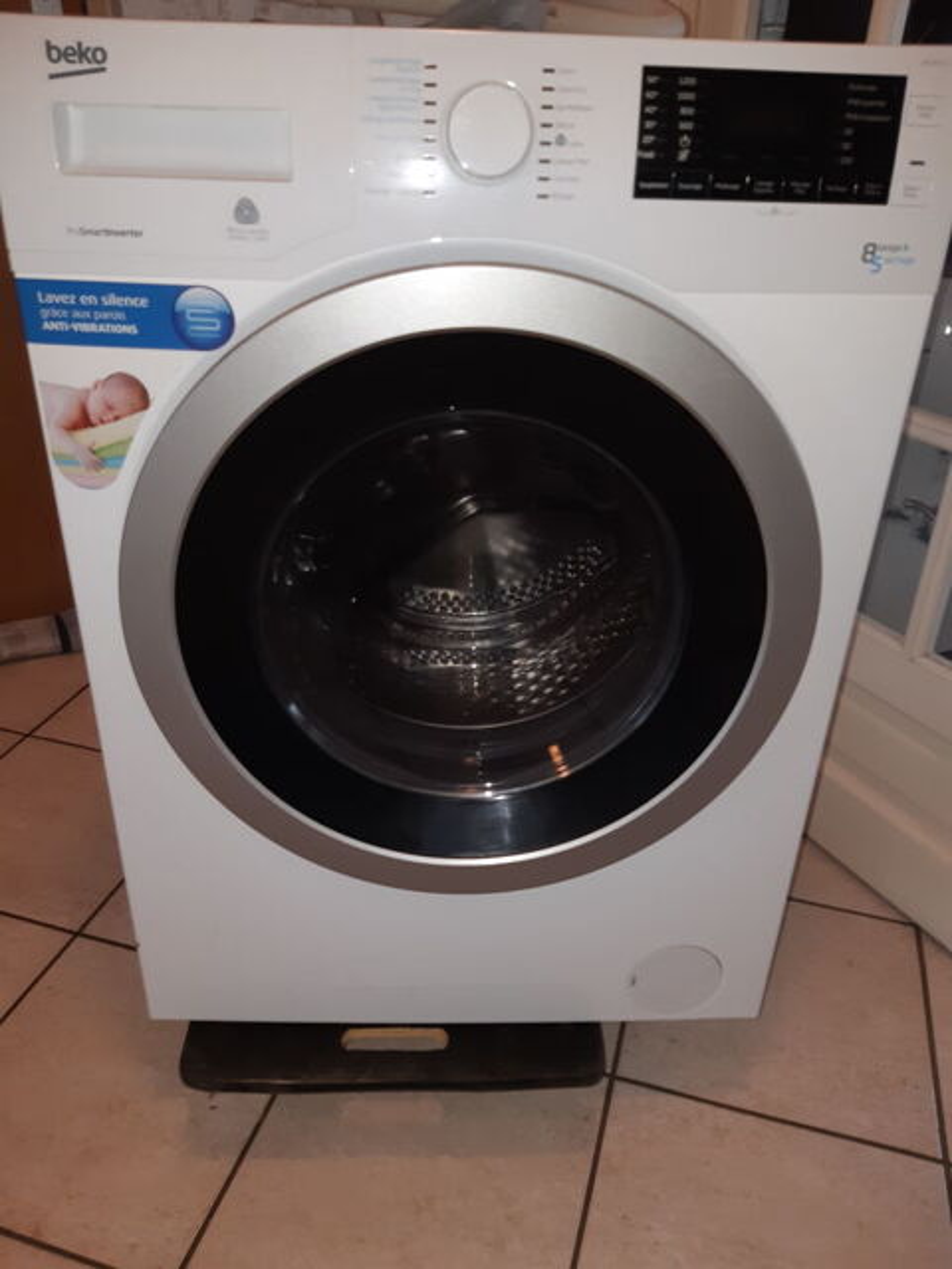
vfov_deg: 67.3
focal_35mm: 26
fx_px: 953
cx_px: 476
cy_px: 634
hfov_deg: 53.1
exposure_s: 1/50
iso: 64
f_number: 1.7
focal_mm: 3.93
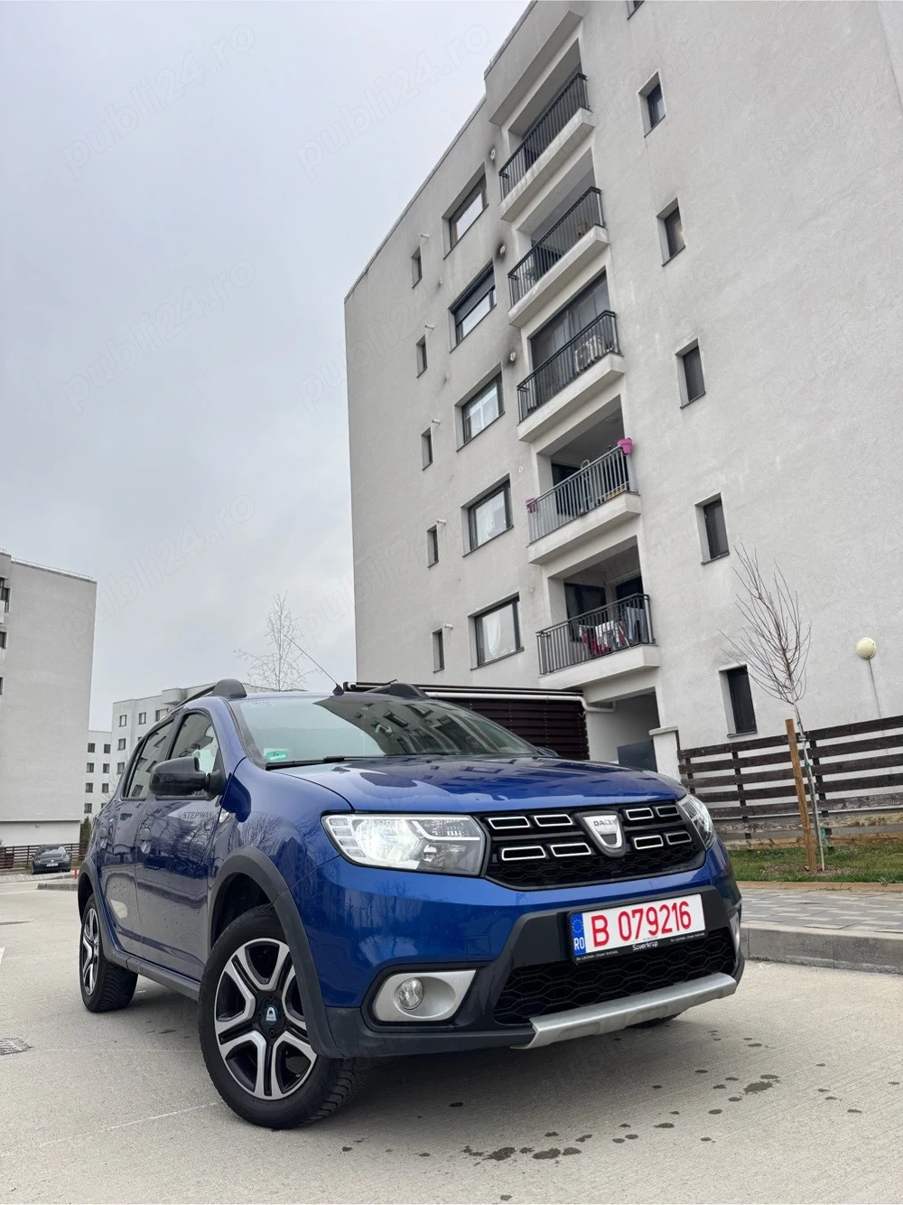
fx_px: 835
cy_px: 602
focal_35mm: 24
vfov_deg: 71.6
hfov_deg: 56.8
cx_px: 452
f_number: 1.78
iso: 80
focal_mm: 6.76
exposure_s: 1/304
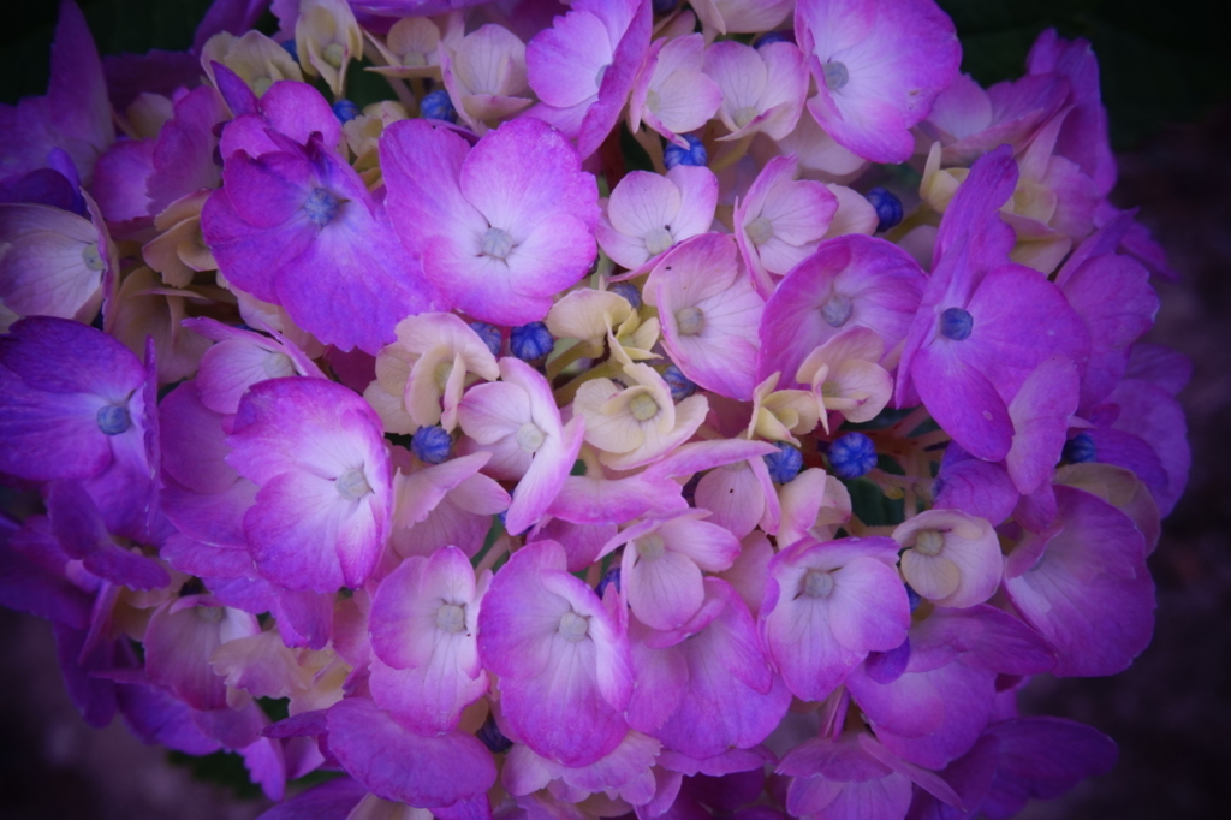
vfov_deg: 29.8
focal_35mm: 45
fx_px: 1538
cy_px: 410
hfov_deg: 43.6
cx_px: 616
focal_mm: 30
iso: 320
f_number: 13
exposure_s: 1/60
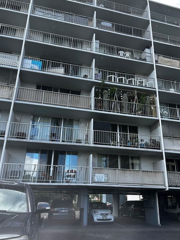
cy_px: 129
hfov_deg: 51.2
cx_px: 98
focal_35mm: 27
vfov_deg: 65.3
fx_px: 187
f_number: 1.78
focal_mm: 6.86
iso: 80
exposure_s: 1/910
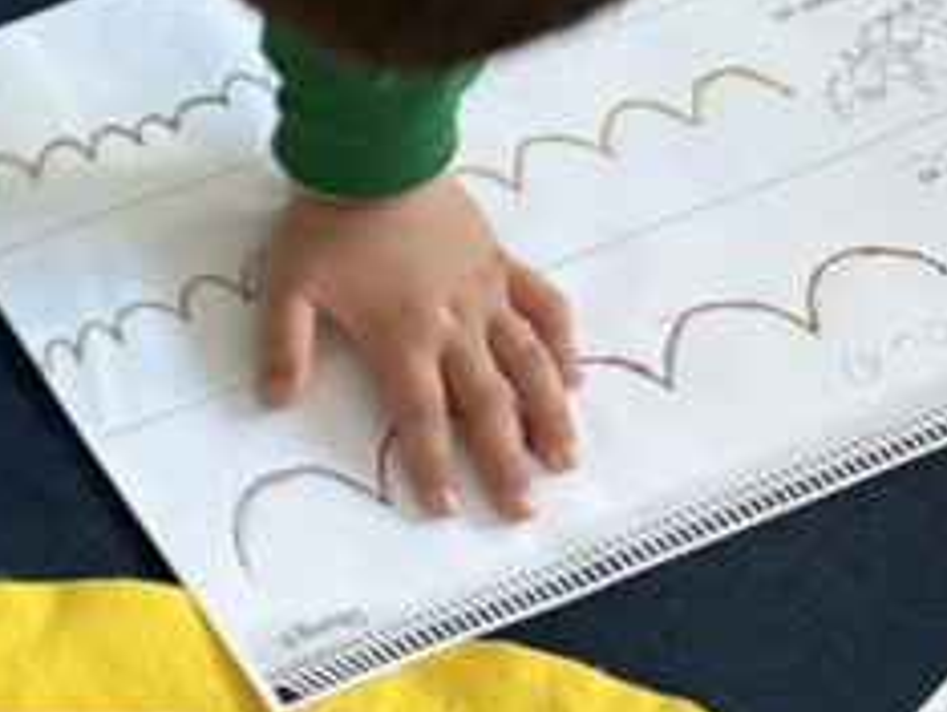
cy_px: 243
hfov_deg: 15.1
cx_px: -959
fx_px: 2875
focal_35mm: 105
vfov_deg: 14.1
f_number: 1.78
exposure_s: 1/60
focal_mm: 6.76
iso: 500
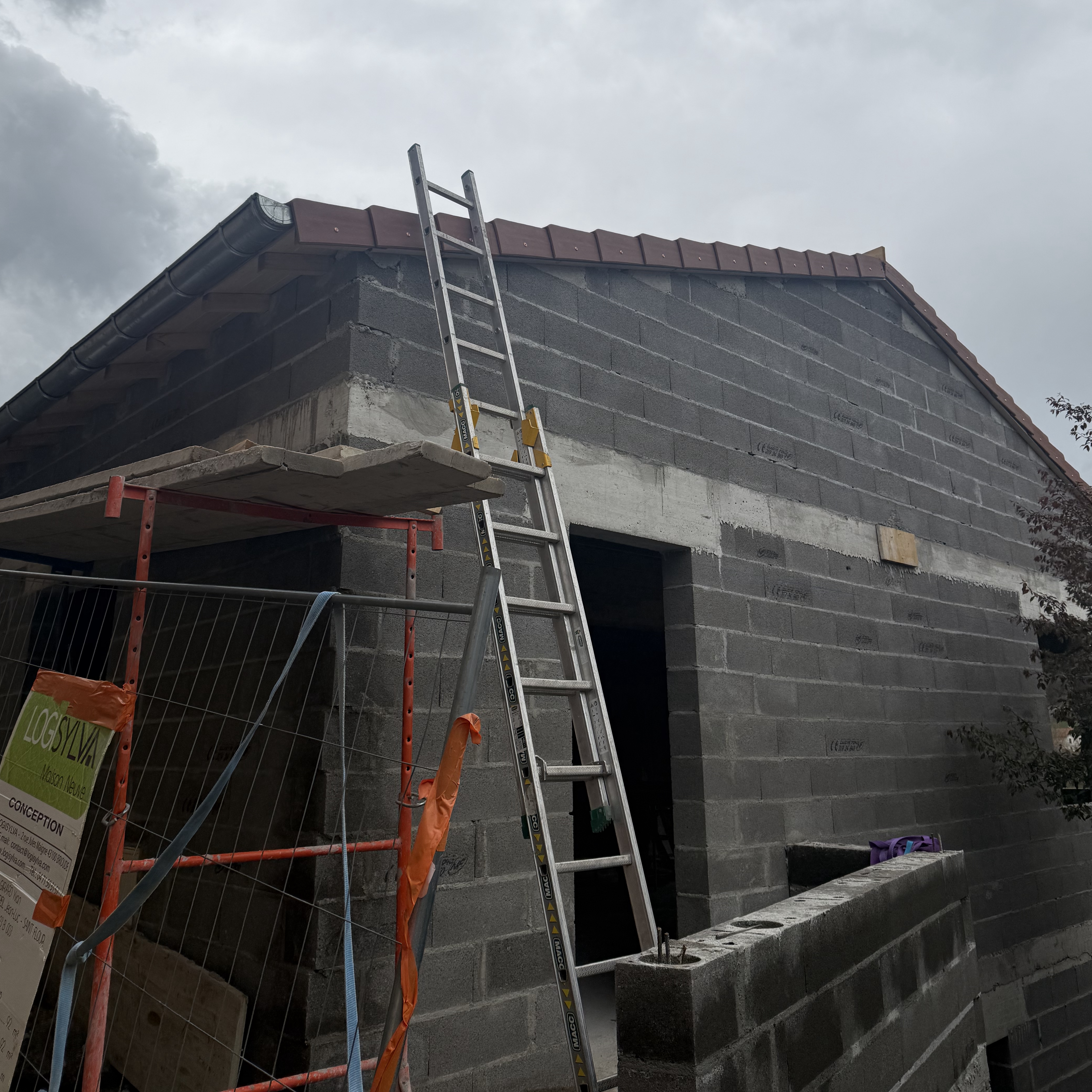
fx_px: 1035
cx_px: 545
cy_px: 394
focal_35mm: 29
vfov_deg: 54.8
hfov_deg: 55.6
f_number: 1.78
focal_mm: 6.76
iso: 80
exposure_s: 1/6173
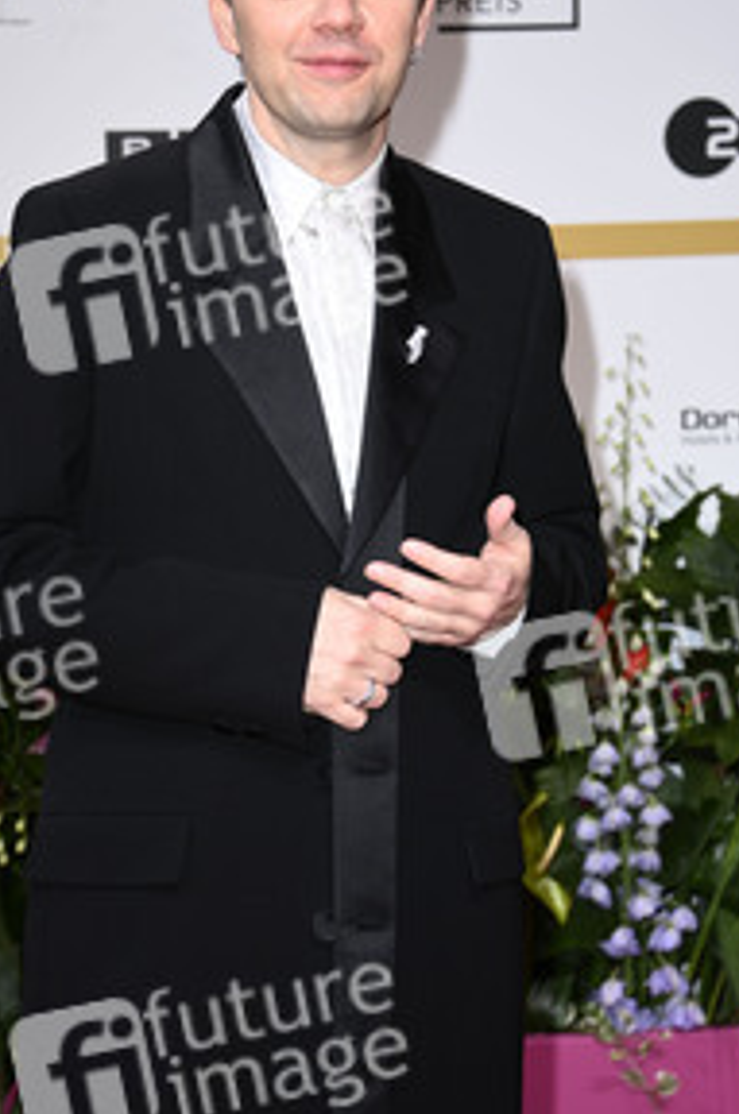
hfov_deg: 12.0
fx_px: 3523
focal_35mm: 114
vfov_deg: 18.0
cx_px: 321
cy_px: 476
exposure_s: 1/250
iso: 500
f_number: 5.6
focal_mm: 82
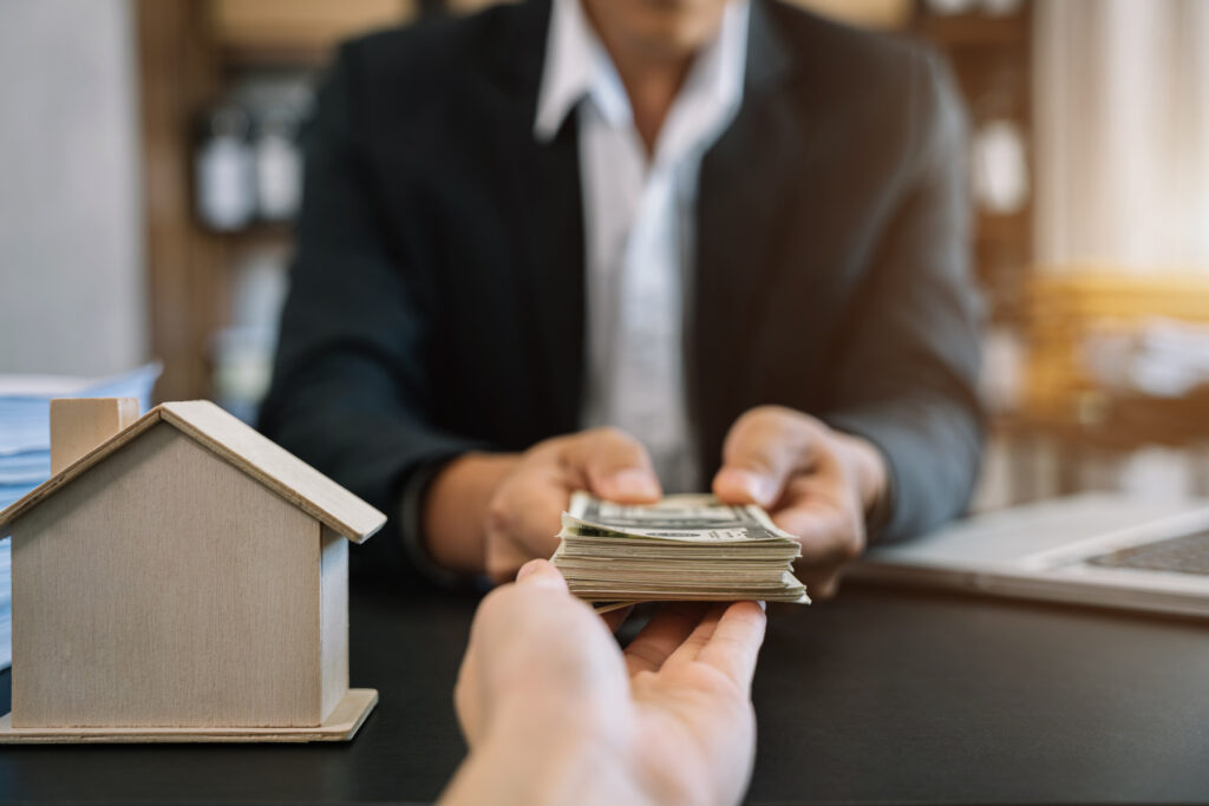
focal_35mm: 42
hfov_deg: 46.3
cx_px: 604
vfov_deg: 31.8
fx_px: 1414
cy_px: 403
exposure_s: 1/100
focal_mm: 42.1
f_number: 3.2
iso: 320
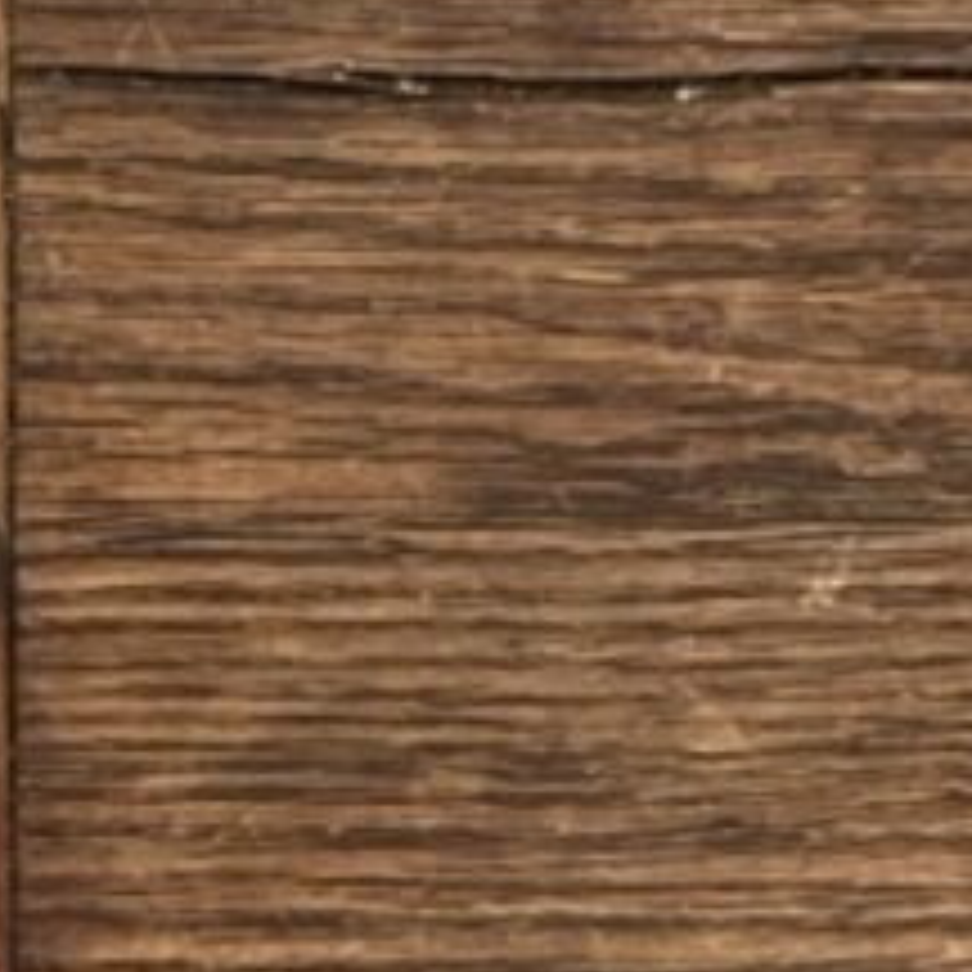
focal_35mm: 109
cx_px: -428
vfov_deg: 16.0
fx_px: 3463
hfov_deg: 15.0
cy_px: 518
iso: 500
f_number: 1.6
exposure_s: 1/50
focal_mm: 5.1
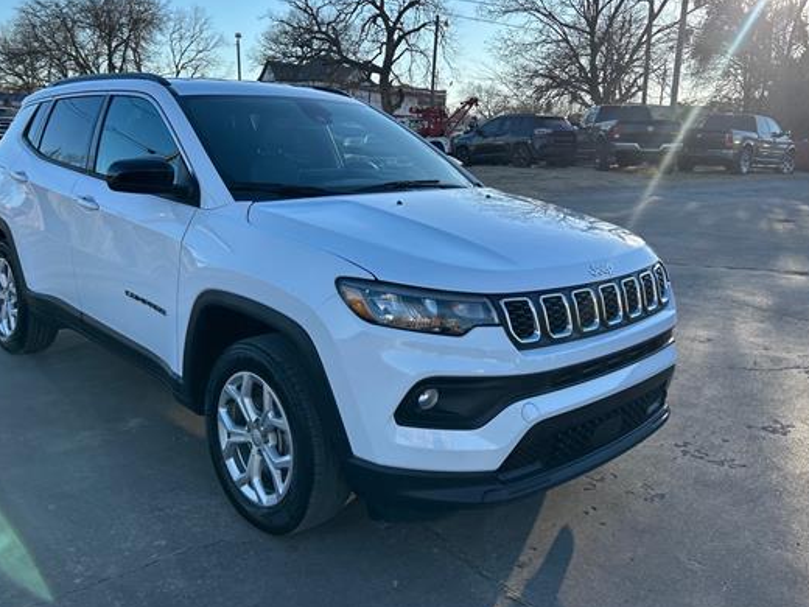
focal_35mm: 32
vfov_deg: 44.0
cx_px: 384
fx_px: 748
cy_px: 255
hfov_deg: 56.8
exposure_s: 1/1698
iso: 50
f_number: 1.5
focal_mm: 5.7
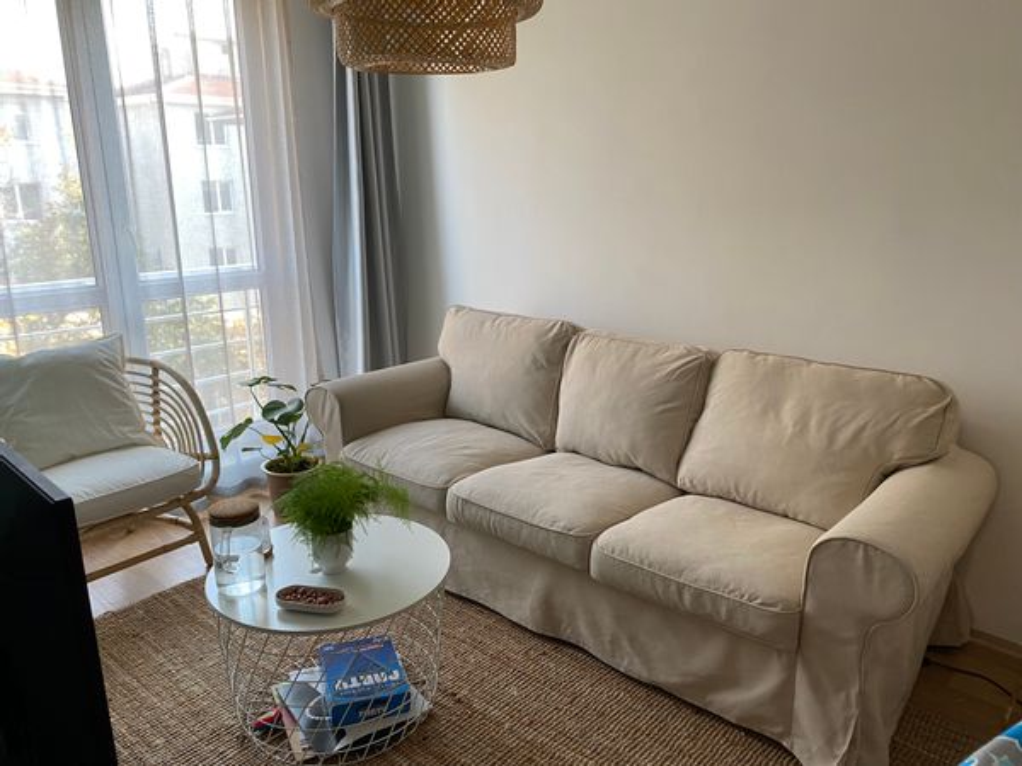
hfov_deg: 67.3
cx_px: 511
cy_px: 383
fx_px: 768
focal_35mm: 26
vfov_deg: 53.1
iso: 64
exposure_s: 1/50
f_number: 1.8
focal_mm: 4.25
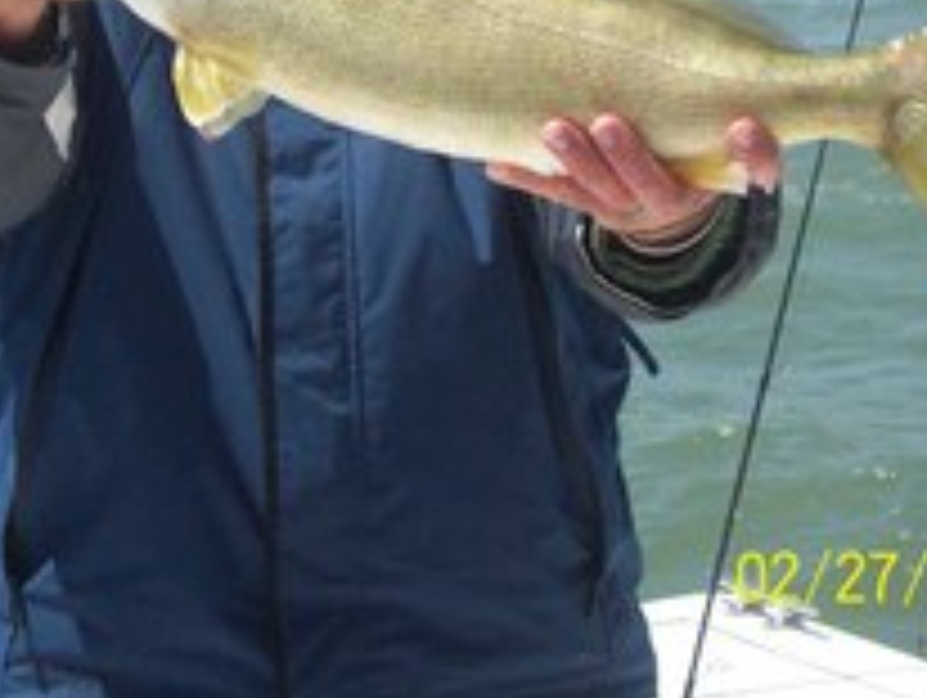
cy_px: 32
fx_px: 3325
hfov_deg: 15.8
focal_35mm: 124
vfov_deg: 11.9
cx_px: 292
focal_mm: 10.7
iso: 160
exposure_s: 1/488
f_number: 7.6
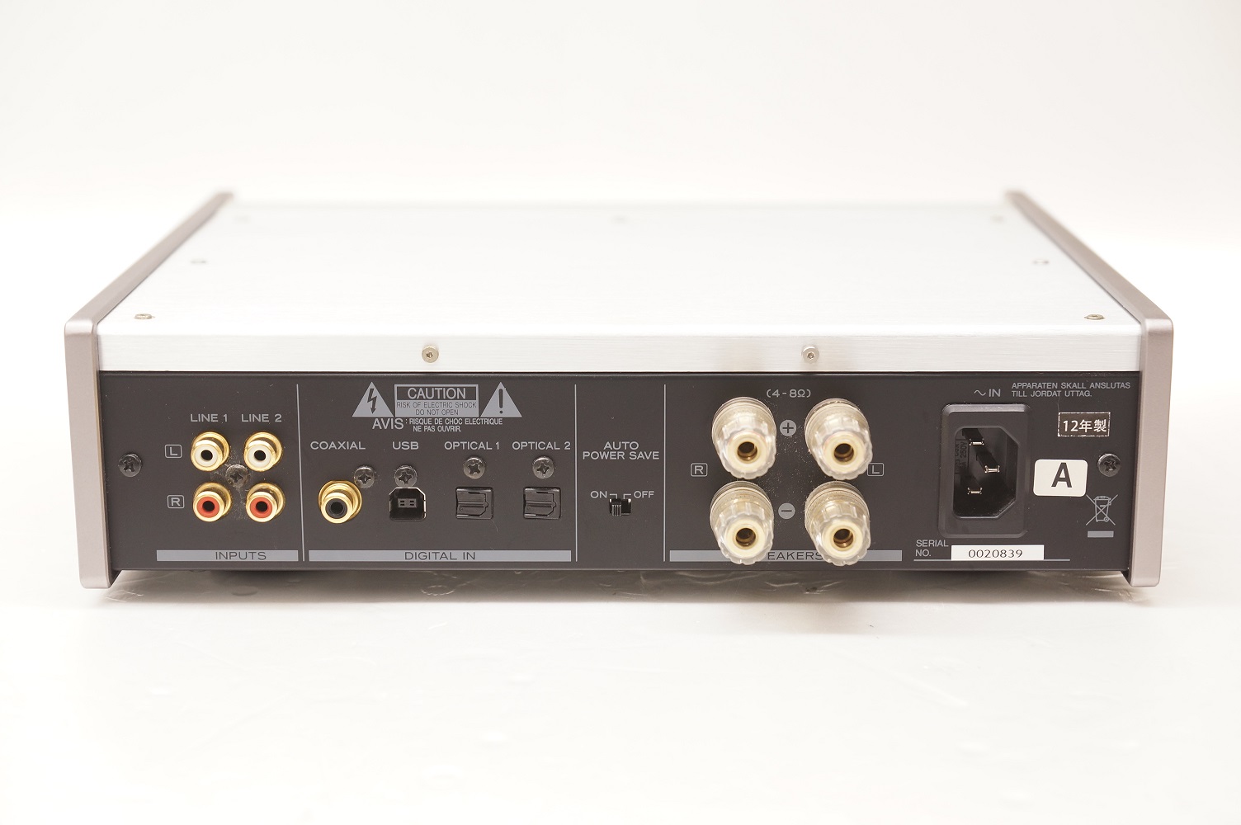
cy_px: 412
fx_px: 2583
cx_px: 620
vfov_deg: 18.1
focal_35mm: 75
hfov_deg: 27.0
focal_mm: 50
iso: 200
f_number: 4
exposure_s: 1/80
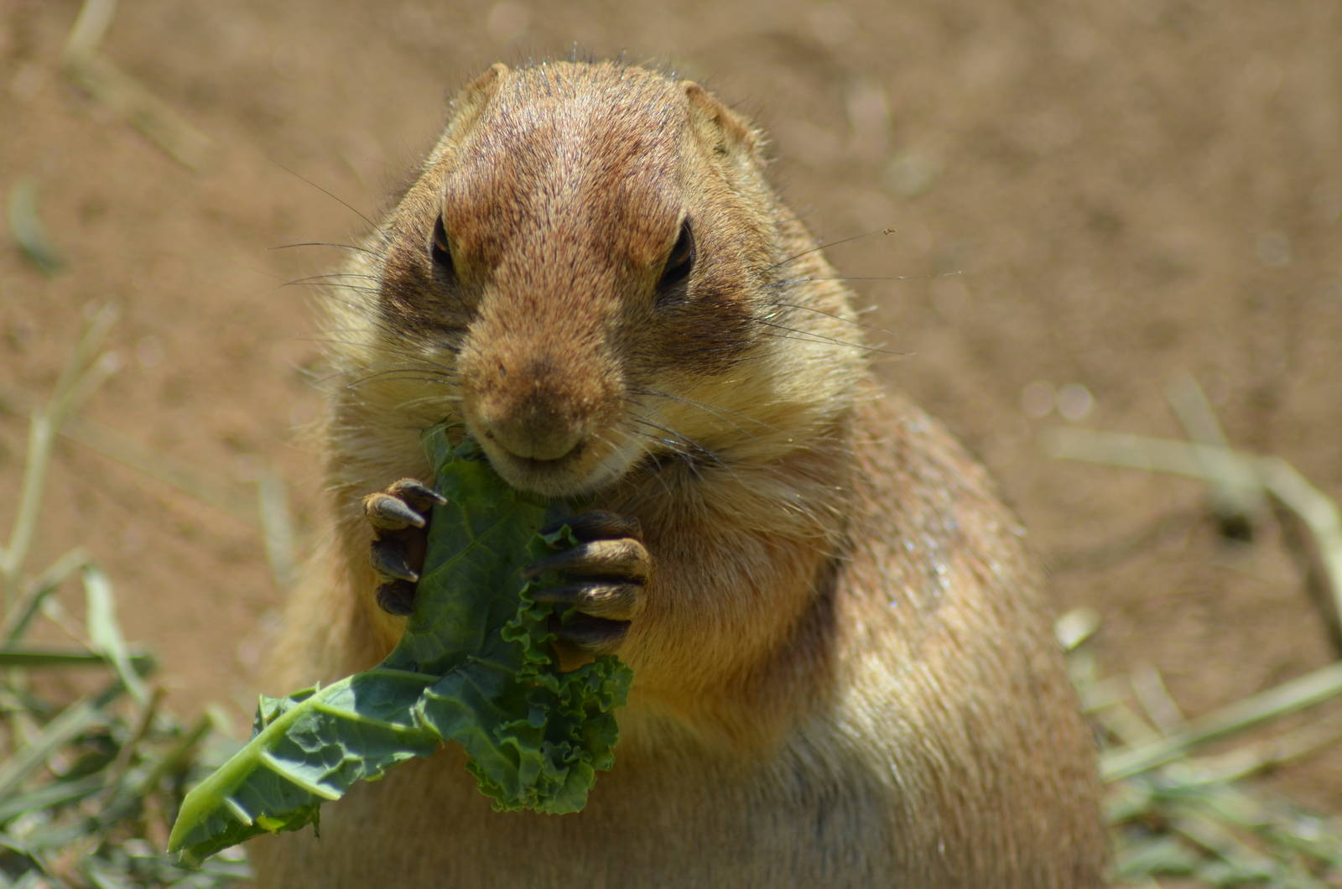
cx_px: 671
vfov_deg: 4.3
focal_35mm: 315
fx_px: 11719
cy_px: 444
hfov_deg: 6.6
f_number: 5.6
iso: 280
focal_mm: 210
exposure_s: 1/2000
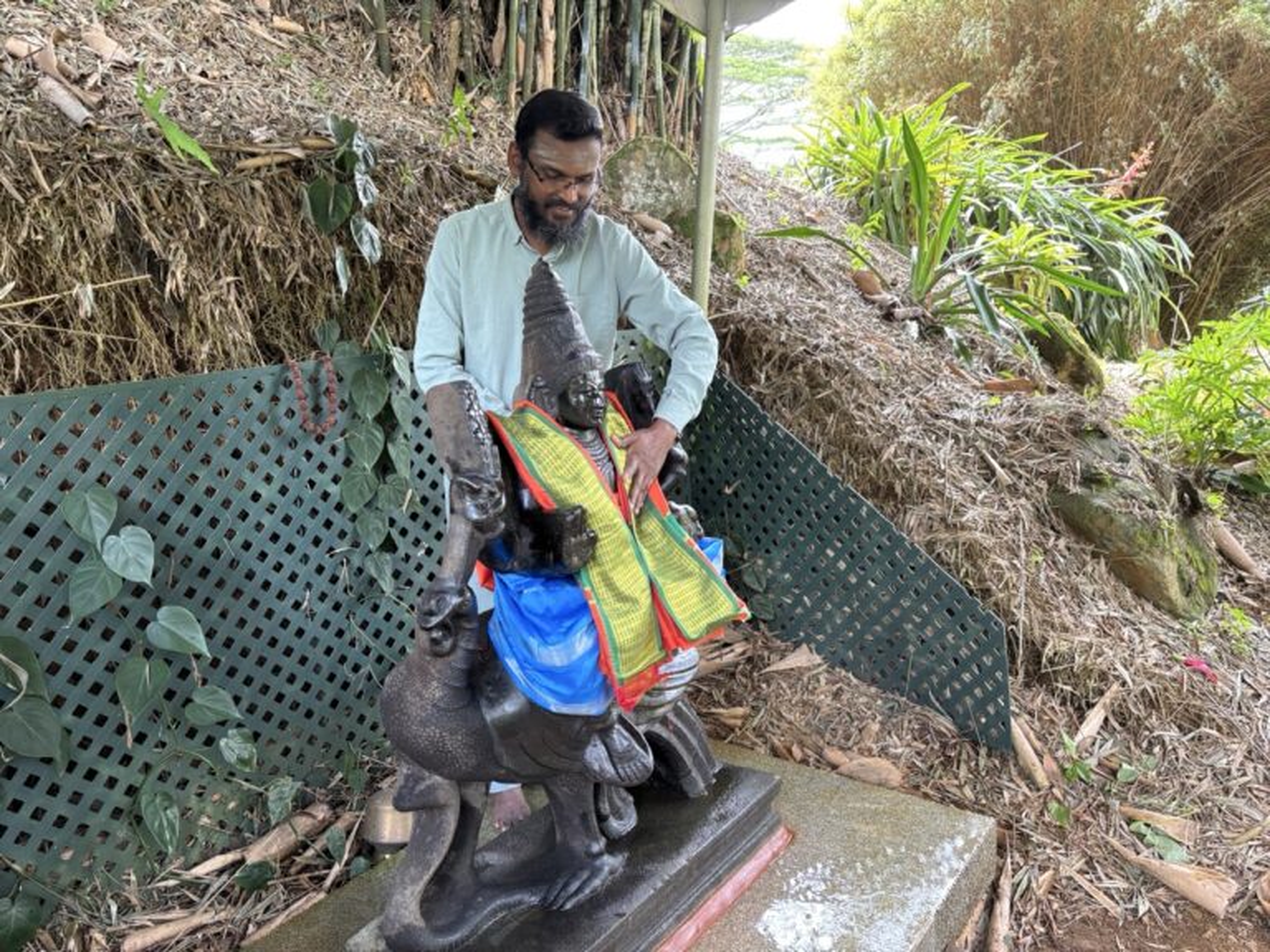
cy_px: 476
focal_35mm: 26
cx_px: 635
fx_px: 954
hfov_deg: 67.3
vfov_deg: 53.1
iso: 125
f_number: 1.6
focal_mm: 5.96
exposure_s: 1/108
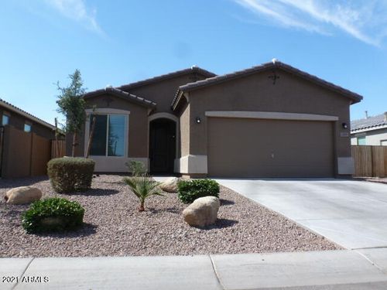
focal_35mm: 26
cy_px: 145
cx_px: 194
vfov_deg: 53.1
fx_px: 291
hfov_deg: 67.3
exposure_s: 1/500
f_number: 4
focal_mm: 4.7
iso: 100
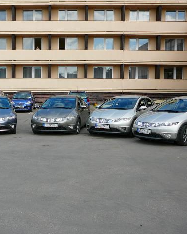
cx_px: 57
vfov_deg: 40.3
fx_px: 318
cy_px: 118
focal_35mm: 46
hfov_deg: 32.4
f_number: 2.8
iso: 80
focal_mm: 5.2
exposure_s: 1/800
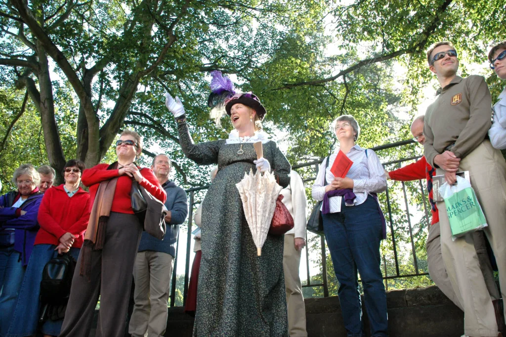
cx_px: 253
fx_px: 379
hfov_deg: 67.4
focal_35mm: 27
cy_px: 168
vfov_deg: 47.9
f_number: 7.1
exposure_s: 1/100
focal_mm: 18
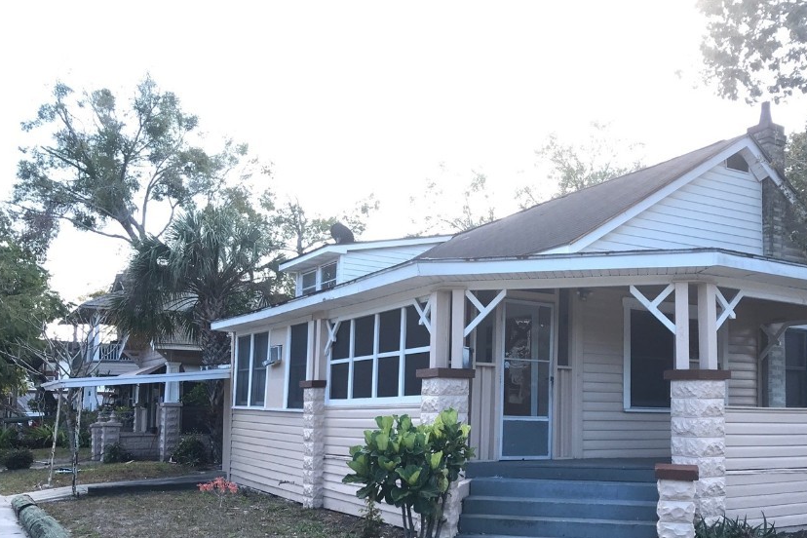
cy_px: 372
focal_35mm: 36
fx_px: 807
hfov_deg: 52.7
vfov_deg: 36.4
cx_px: 494
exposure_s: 1/411
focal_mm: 3.99
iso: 20
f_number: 1.8
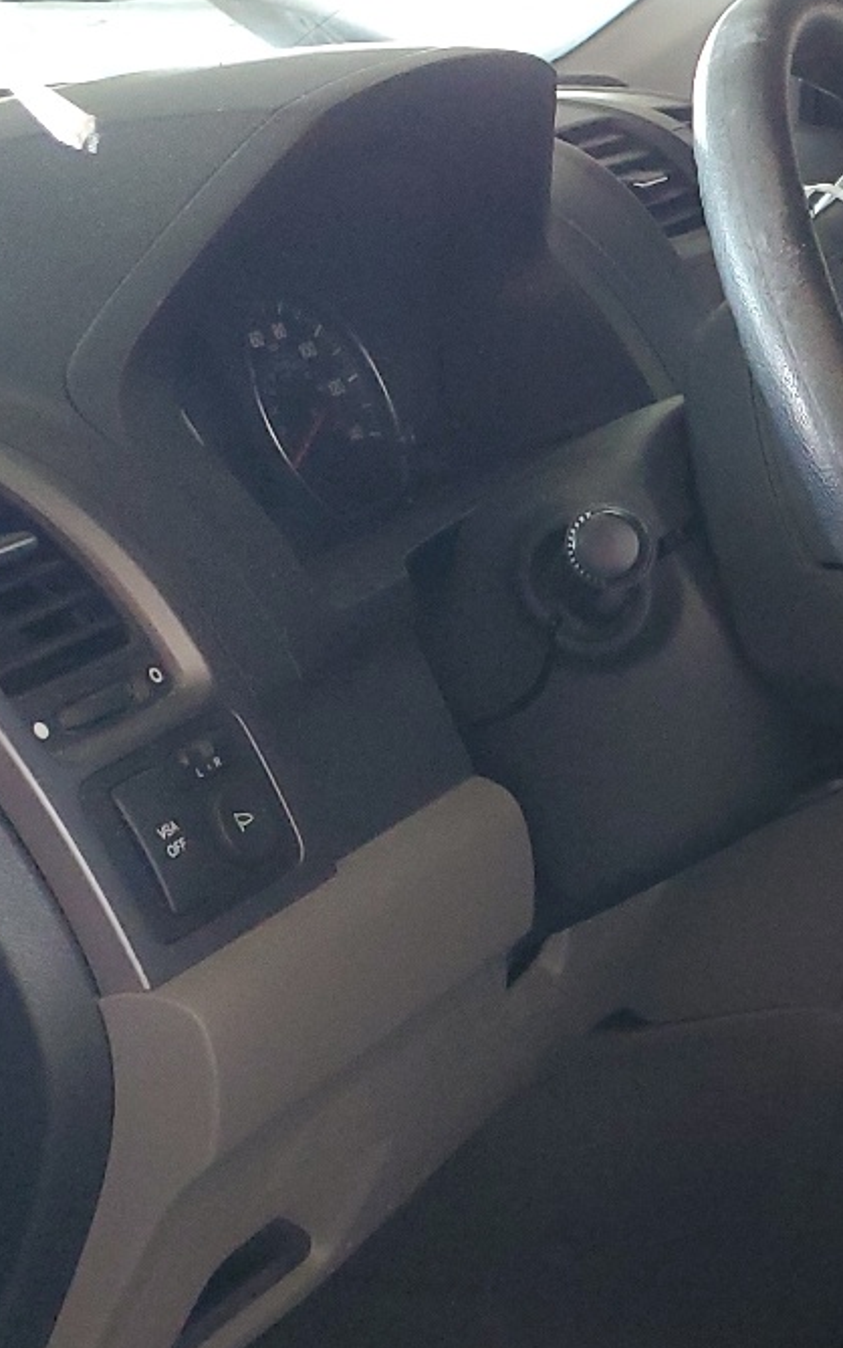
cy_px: 791
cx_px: 1426
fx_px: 2424
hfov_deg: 16.9
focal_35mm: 66
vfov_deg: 31.0
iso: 281
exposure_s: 1/60.2
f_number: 1.5
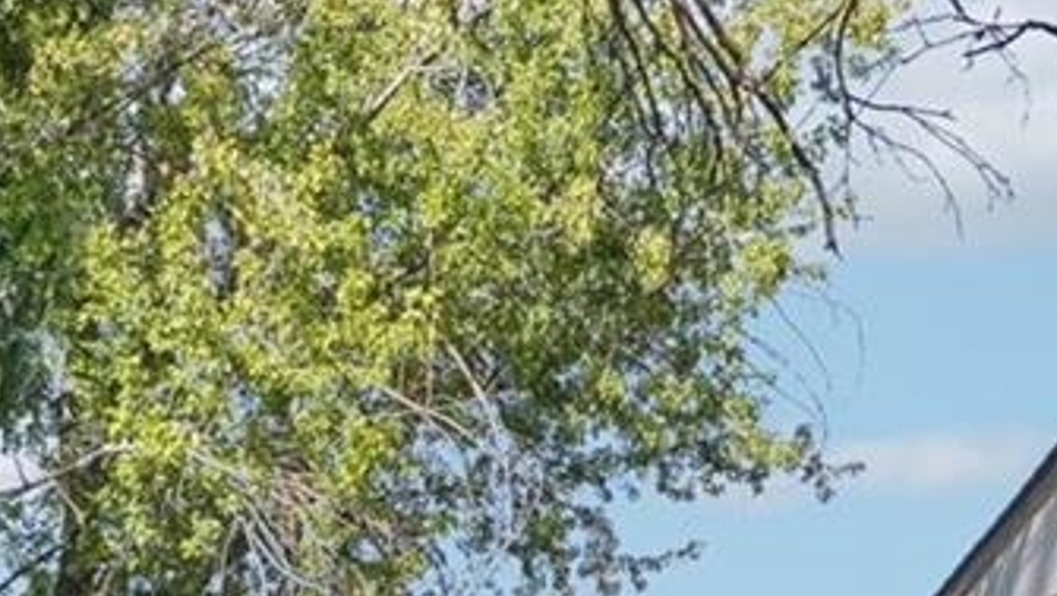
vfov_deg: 13.6
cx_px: 448
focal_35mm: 82
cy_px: 968
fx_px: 2314
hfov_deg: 25.7
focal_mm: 11
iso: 100
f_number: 8
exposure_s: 1/200
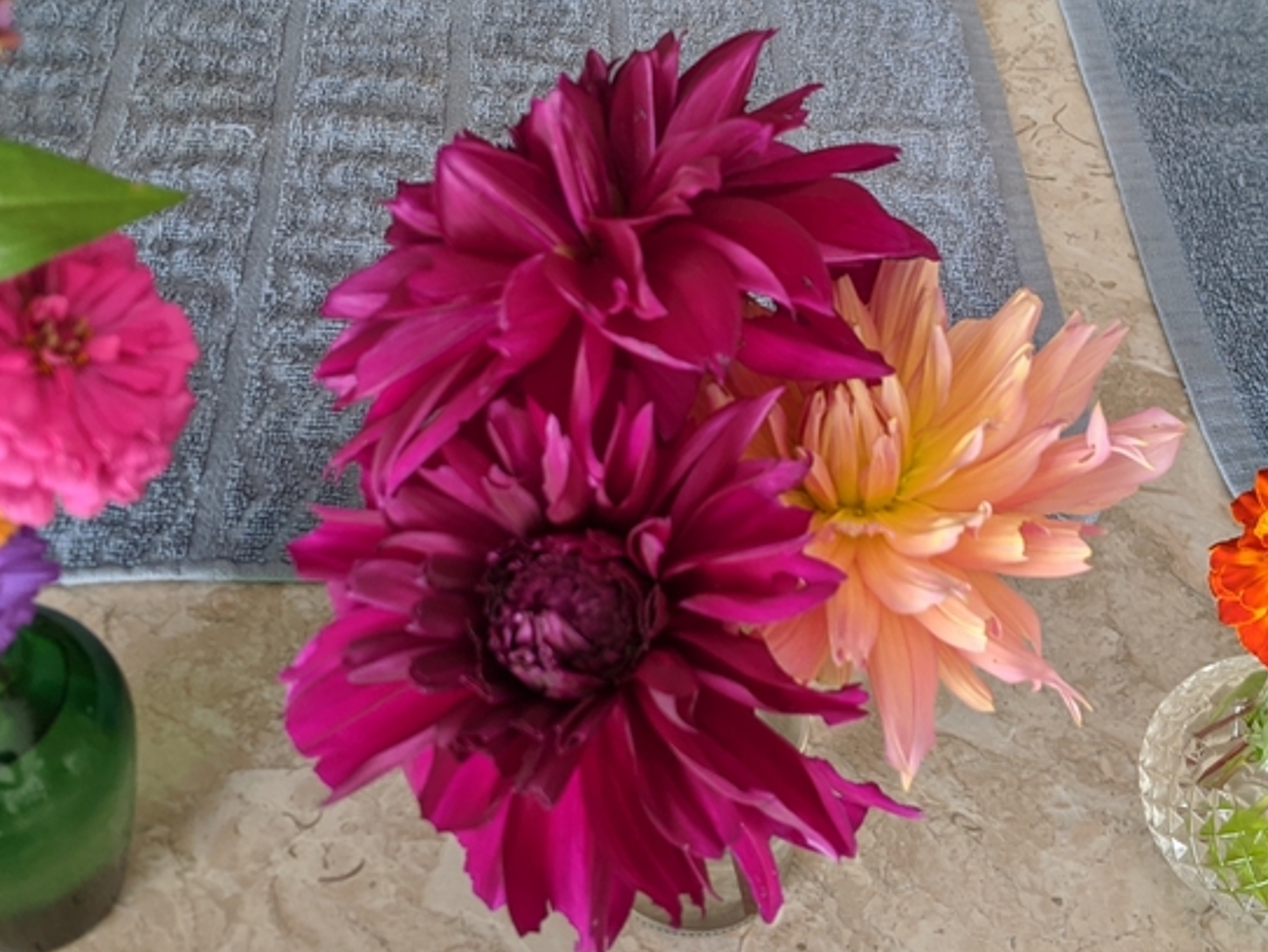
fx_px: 1869
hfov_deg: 37.5
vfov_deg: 28.4
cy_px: 299
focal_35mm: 51
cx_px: 681
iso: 105
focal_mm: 4.44
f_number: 1.8
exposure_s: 1/23.7
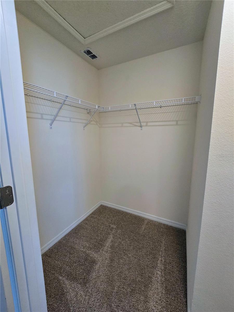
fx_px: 117
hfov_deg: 89.9
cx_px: 117
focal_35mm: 13
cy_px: 156
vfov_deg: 106.2
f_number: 2.2
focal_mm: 2.2
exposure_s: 1/60
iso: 160
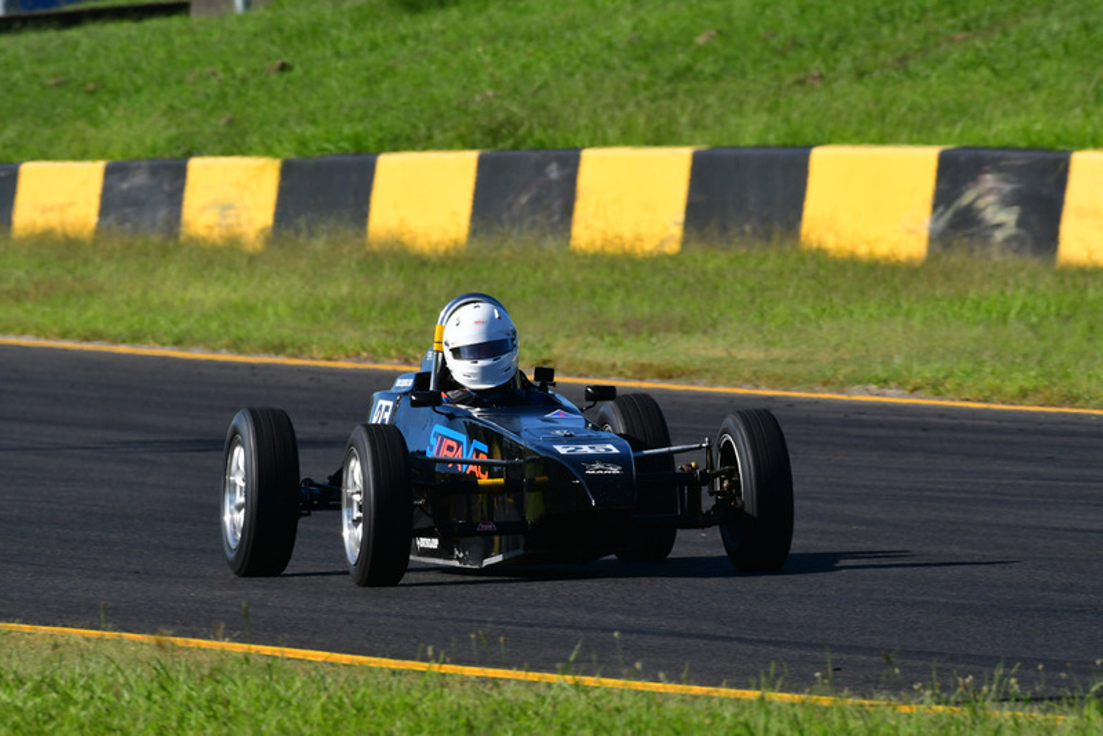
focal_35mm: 720
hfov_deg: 2.9
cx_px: 552
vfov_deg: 1.9
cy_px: 368
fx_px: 22067
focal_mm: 480
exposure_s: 1/640
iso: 500
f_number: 13
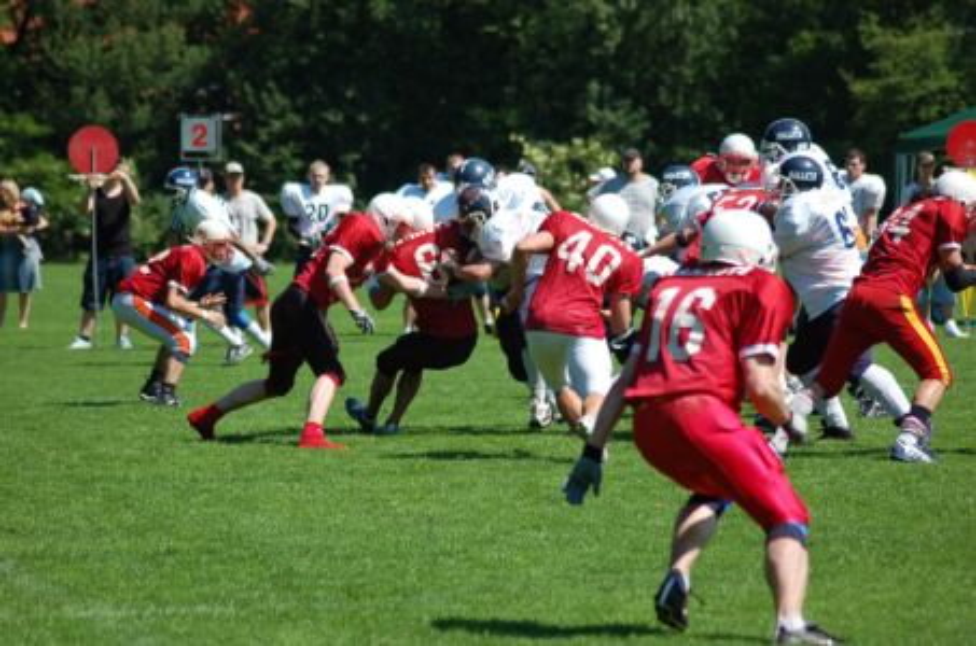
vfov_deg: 6.8
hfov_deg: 10.2
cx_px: 488
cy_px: 323
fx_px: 5478
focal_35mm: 202
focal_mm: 135
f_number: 4.5
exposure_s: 1/1000
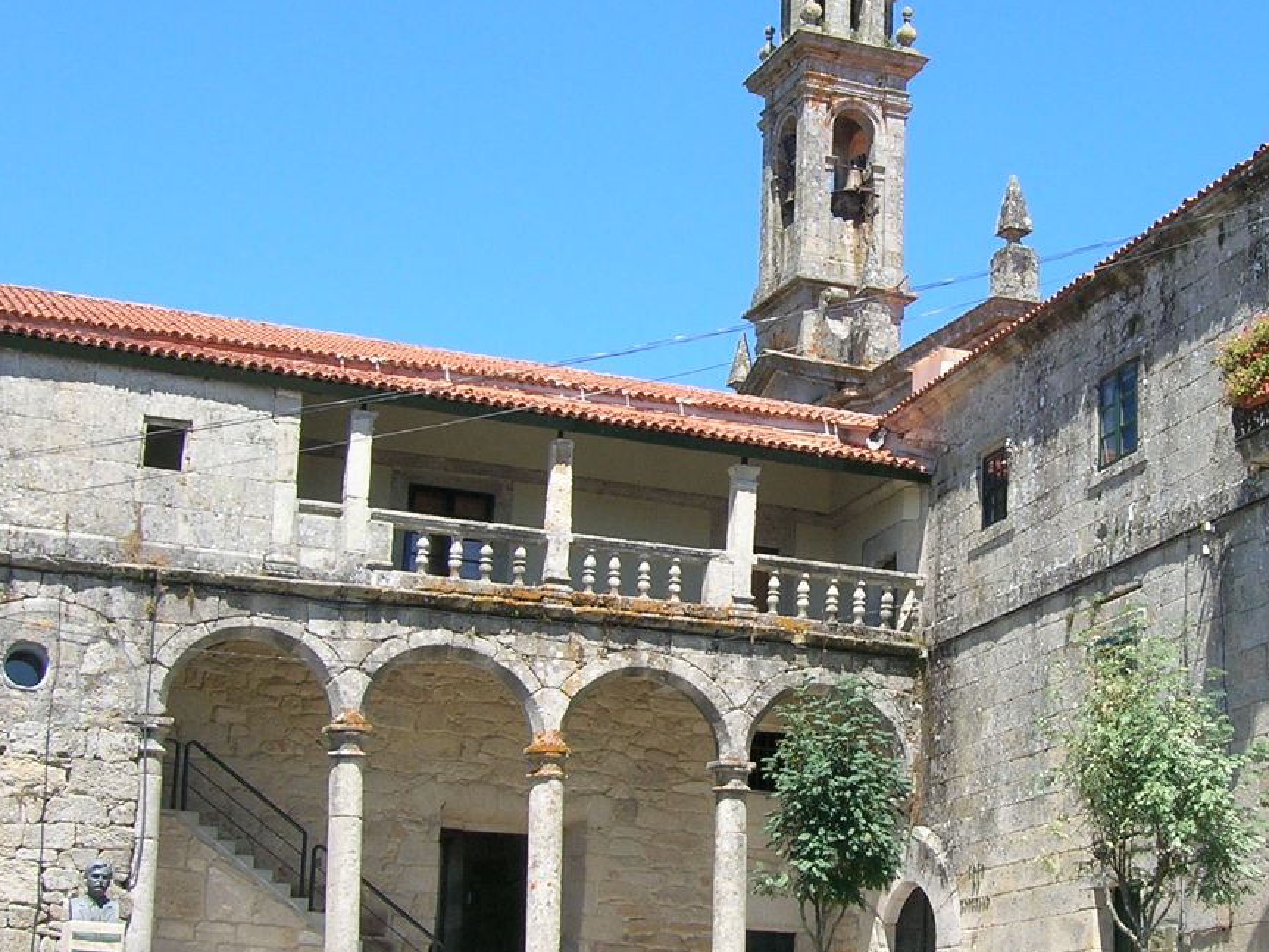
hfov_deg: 30.3
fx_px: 2311
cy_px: 457
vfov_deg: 23.3
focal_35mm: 63
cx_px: 904
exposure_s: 1/187
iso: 50
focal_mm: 5.7
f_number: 4.9
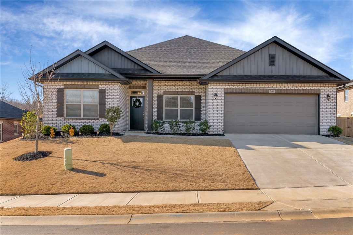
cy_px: 118
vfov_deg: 42.4
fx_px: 304
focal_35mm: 31
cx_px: 176
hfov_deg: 60.3
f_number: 10
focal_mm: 31
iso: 200
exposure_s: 1/250
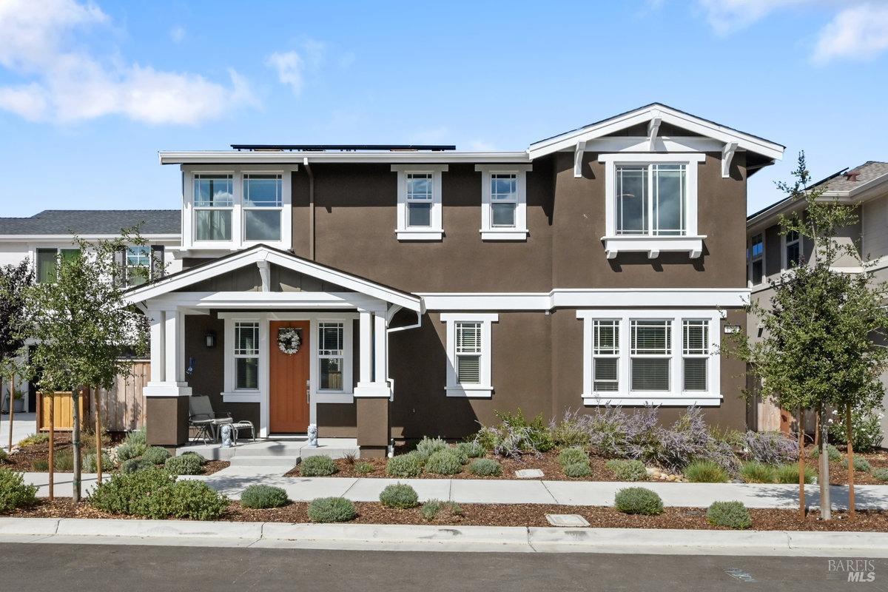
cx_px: 444
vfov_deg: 49.6
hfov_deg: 69.4
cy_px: 296
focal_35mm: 26
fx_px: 641
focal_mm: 17.5
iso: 800
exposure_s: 1/1600
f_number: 11
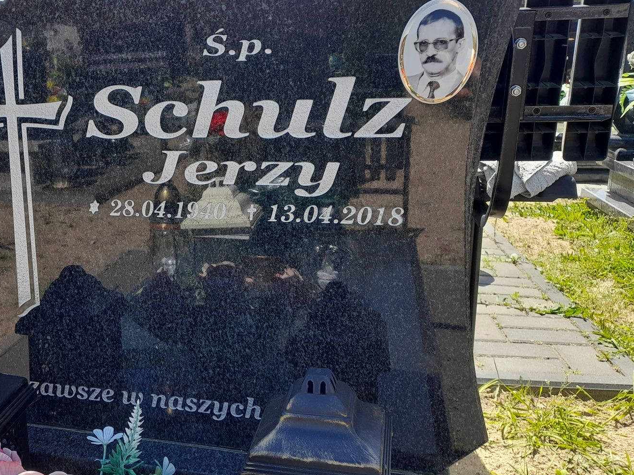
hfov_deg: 47.4
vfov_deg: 37.7
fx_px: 696
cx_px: 169
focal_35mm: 38
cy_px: 221
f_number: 2
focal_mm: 4.6
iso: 20
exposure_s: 1/240
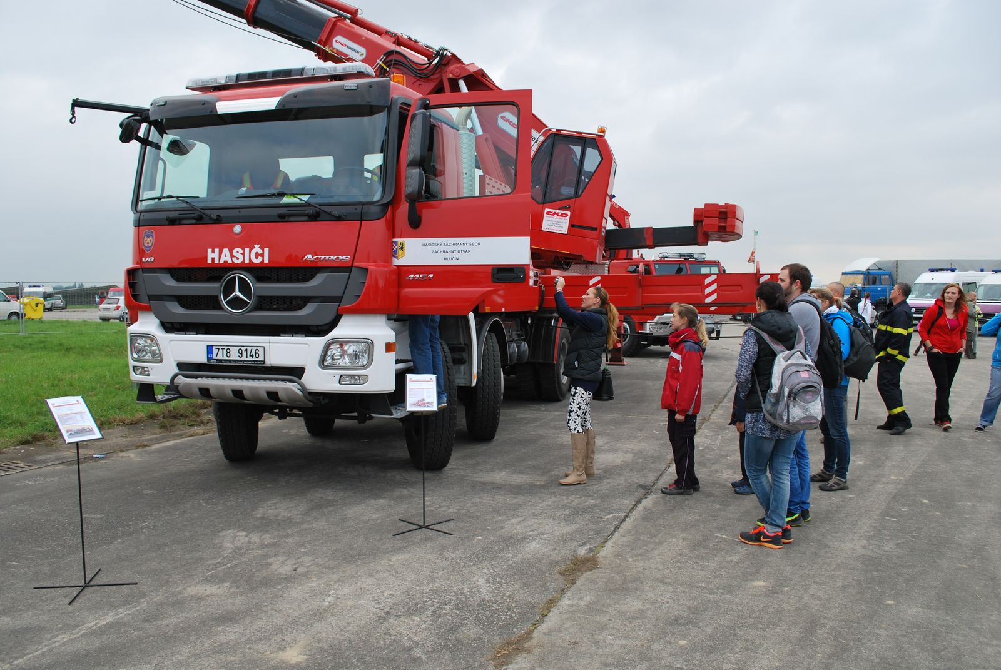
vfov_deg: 48.0
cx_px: 500
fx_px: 752
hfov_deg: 67.3
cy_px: 335
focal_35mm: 27
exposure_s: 1/160
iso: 100
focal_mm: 18
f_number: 6.3
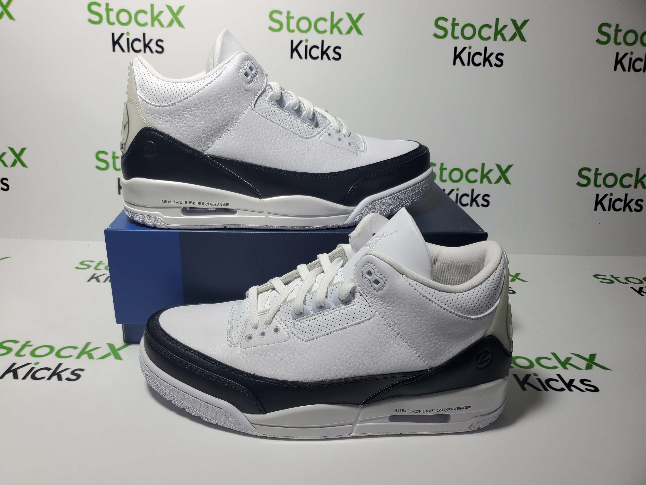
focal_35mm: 26
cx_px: 323
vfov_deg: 53.1
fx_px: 485
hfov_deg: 67.3
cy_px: 242
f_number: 1.5
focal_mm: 4.3
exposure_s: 1/594
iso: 50
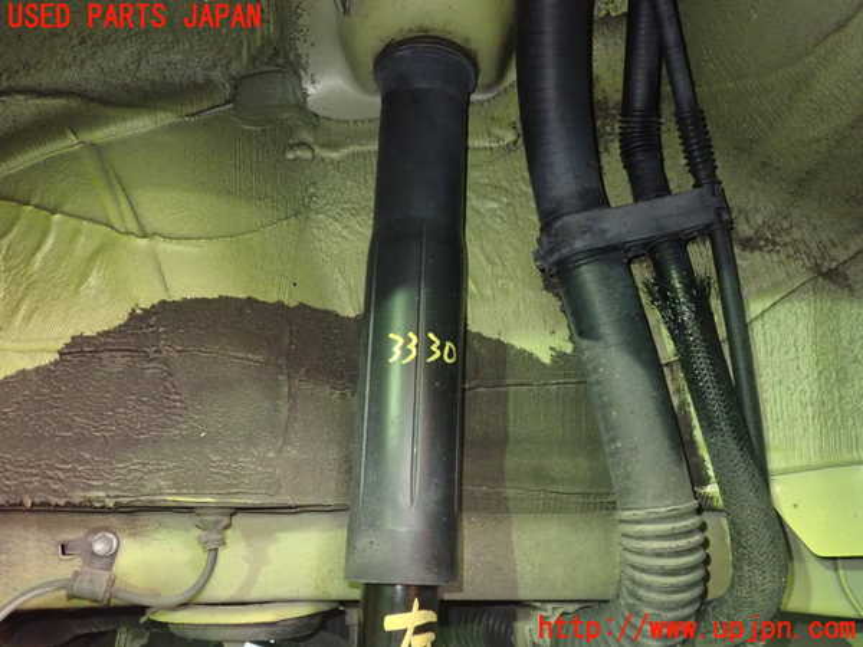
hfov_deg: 60.0
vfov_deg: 46.8
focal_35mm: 30
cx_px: 432
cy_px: 324
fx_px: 748
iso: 1250
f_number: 2.3
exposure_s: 1/30
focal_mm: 5.5
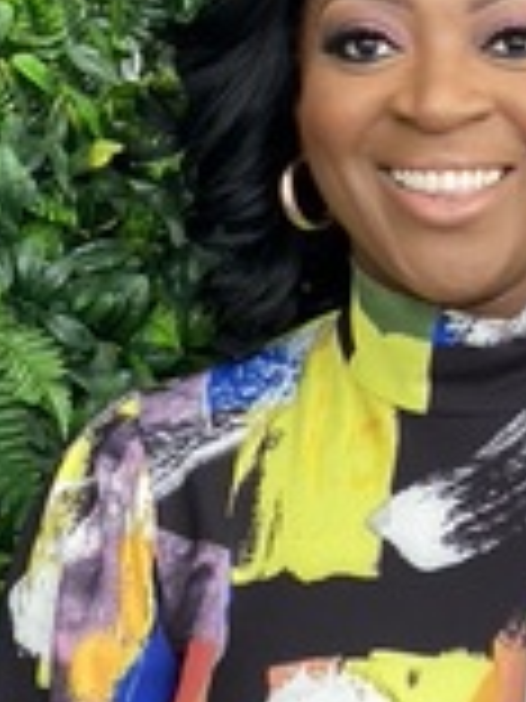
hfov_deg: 8.9
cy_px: 680
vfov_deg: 11.7
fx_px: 3383
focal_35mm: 167
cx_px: 429
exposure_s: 1/40
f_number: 2
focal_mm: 6
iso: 160
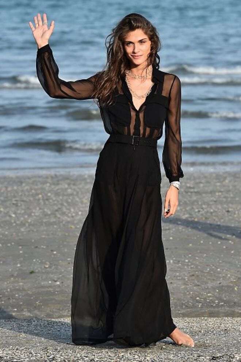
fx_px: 1711
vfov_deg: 12.1
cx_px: 120
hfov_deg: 8.1
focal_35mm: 170
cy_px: 181
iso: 250
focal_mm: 170
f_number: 7.1
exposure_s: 1/800
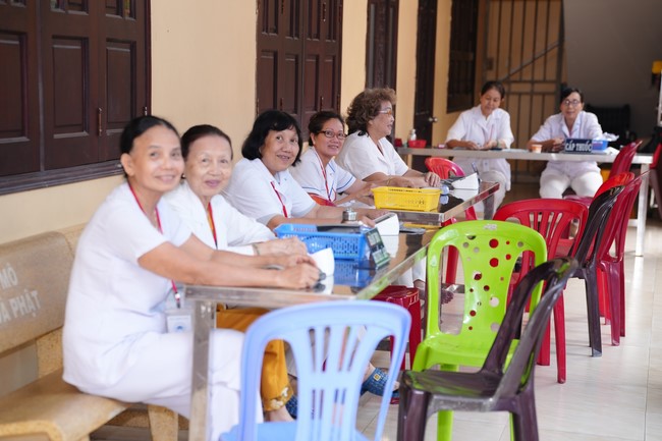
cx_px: 331
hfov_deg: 24.2
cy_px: 220
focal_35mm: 84
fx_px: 1544
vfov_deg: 16.3
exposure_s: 1/125
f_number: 3.5
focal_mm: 84
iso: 320
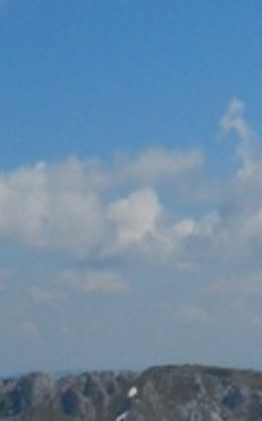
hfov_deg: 9.8
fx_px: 1500
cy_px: 829
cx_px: -66
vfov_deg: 13.7
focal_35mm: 131
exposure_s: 1/800
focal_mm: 4
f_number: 6.3
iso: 160
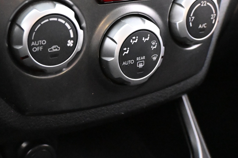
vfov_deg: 24.5
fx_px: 359
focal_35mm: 54
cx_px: 100
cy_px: 32
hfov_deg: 36.6
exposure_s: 1/30
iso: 12800
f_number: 3.8
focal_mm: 20.5
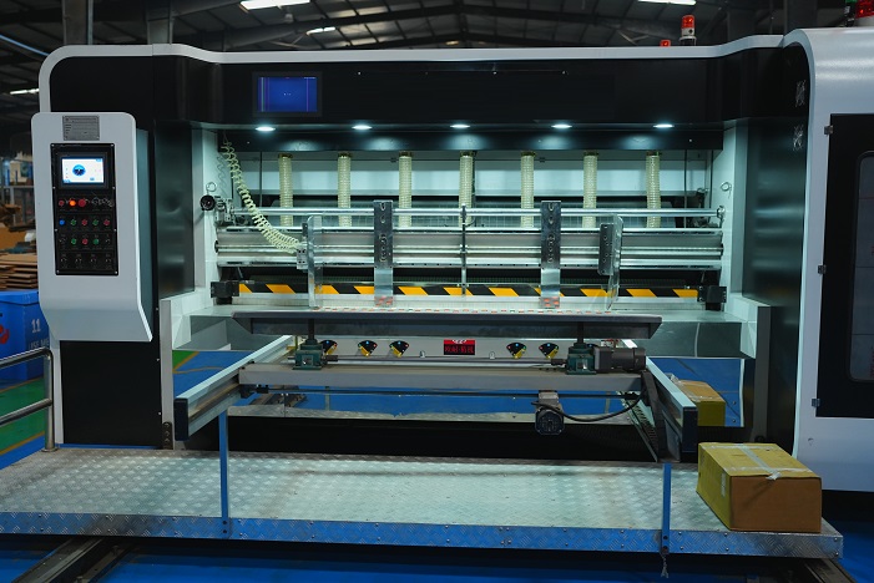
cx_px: 437
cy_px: 292
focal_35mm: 35
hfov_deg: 54.4
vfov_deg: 37.9
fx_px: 850
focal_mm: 35
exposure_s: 1/200
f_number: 2
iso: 1250
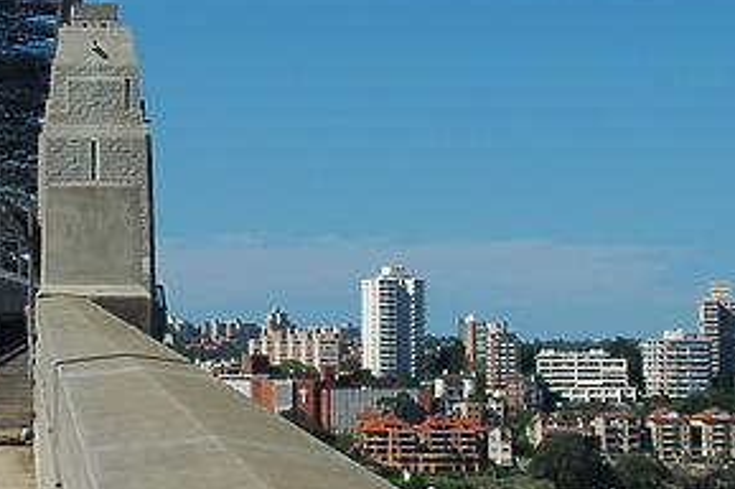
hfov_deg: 15.6
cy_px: 237
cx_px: 150
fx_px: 2672
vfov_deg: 10.4
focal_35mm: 131
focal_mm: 28
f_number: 9
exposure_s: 1/160
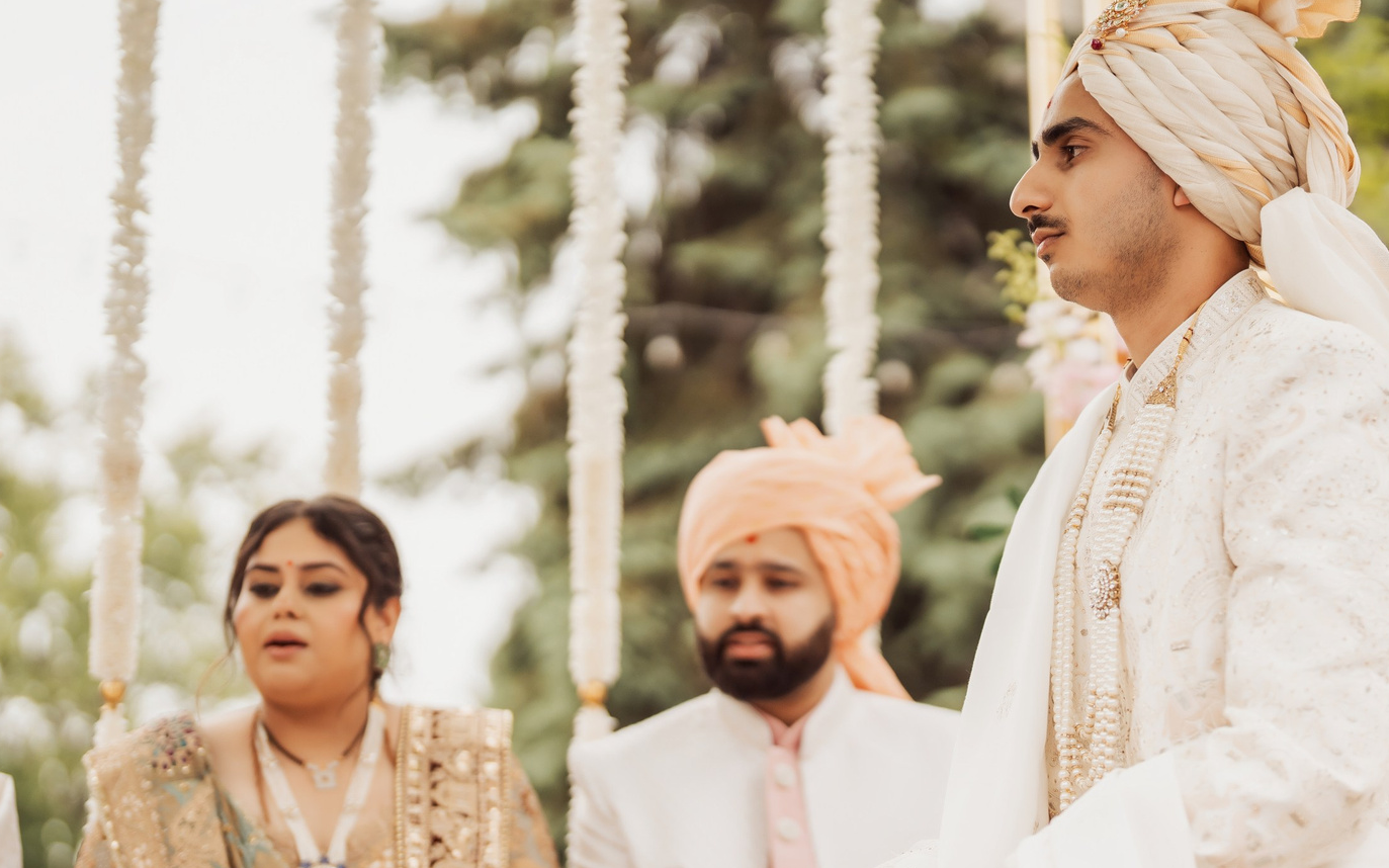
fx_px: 3596
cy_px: 539
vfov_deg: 13.8
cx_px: 989
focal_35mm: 95
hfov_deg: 21.7
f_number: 1.2
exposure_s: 1/3200
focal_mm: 50
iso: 100
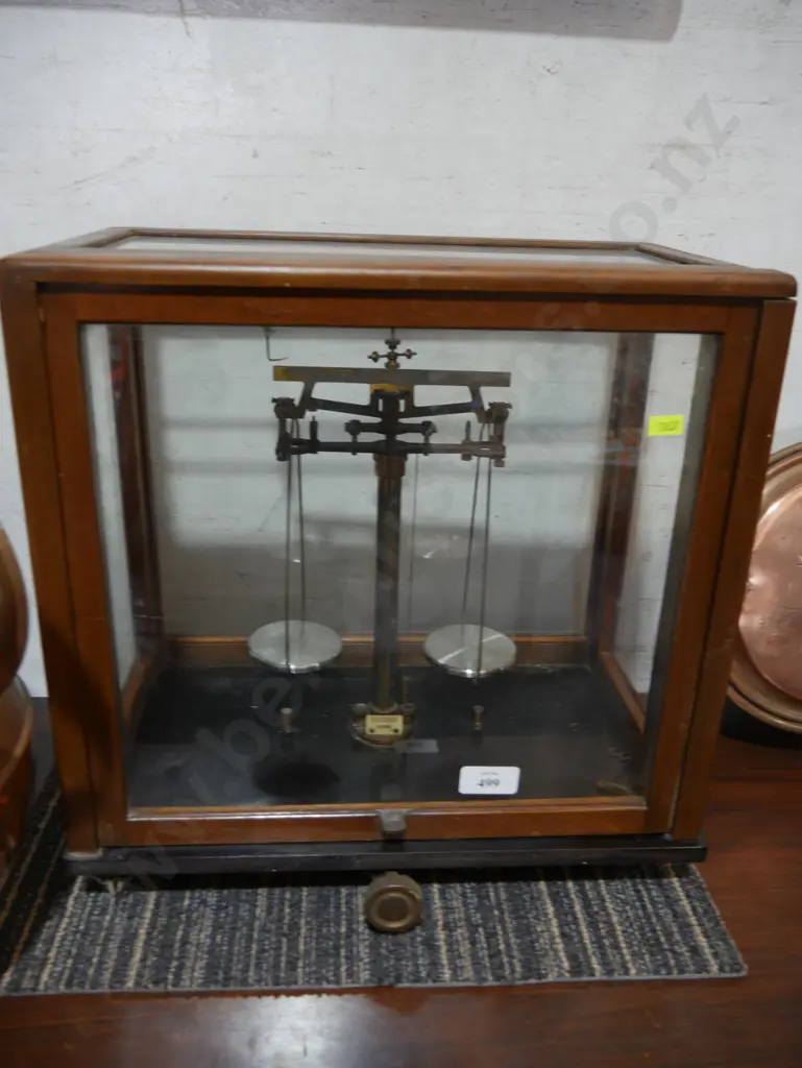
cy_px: 534
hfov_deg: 49.8
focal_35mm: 28
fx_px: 864
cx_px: 401
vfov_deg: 63.4
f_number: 3.5
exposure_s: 1/60
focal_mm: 14
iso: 250
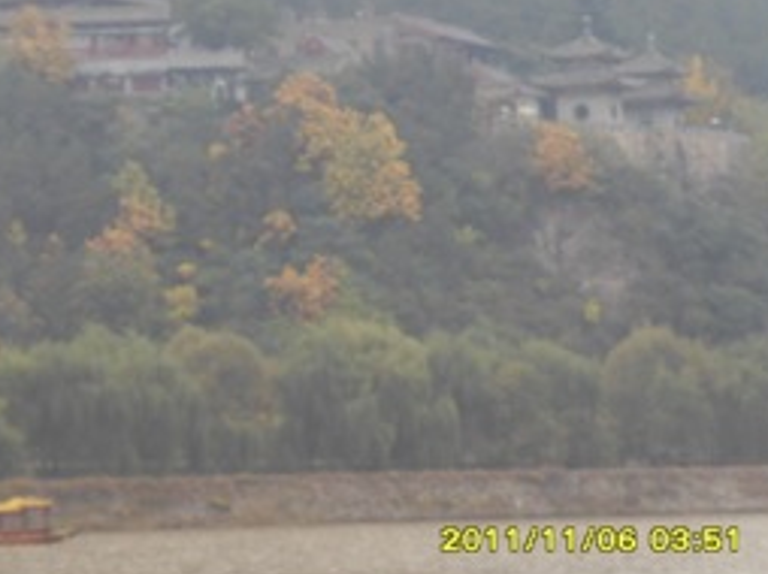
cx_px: 218
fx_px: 4500
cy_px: 148
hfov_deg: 9.7
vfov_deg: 7.3
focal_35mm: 203
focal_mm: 19.8
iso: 120
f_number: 4.5
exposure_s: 1/90
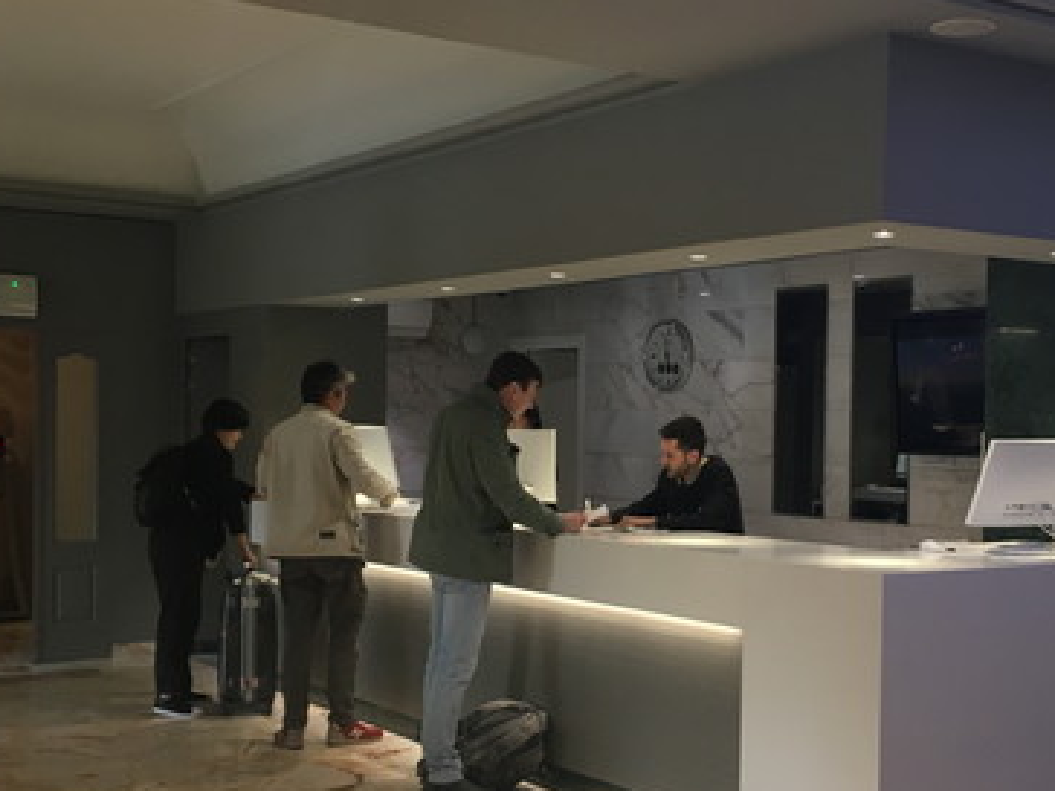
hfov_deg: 37.3
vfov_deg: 28.5
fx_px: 1554
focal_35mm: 51
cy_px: 458
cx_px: 655
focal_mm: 4.15
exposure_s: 1/33
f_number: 2.2
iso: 80
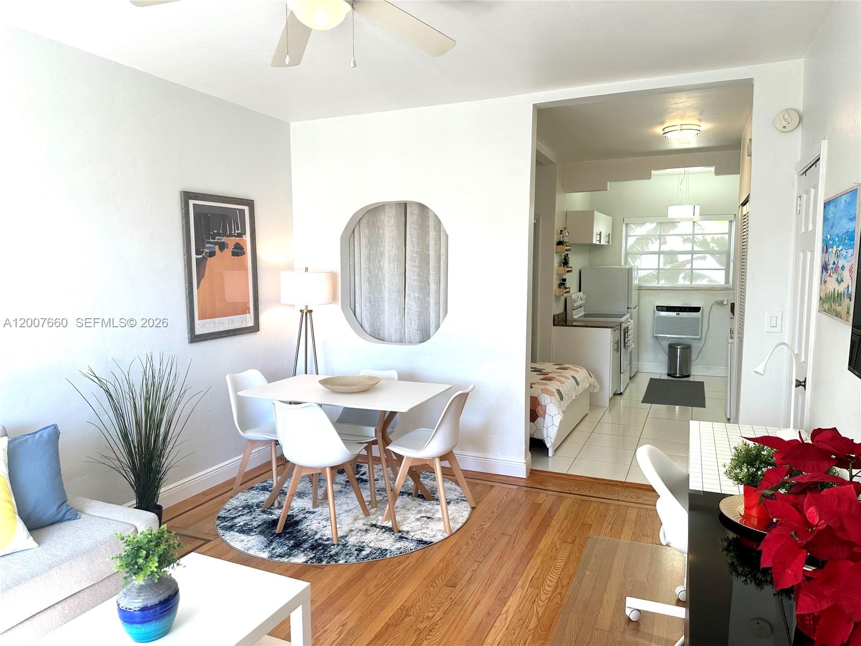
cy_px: 323
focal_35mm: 24
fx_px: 597
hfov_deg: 71.6
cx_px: 430
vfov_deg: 56.8
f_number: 1.78
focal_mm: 6.86
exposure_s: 1/193
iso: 64
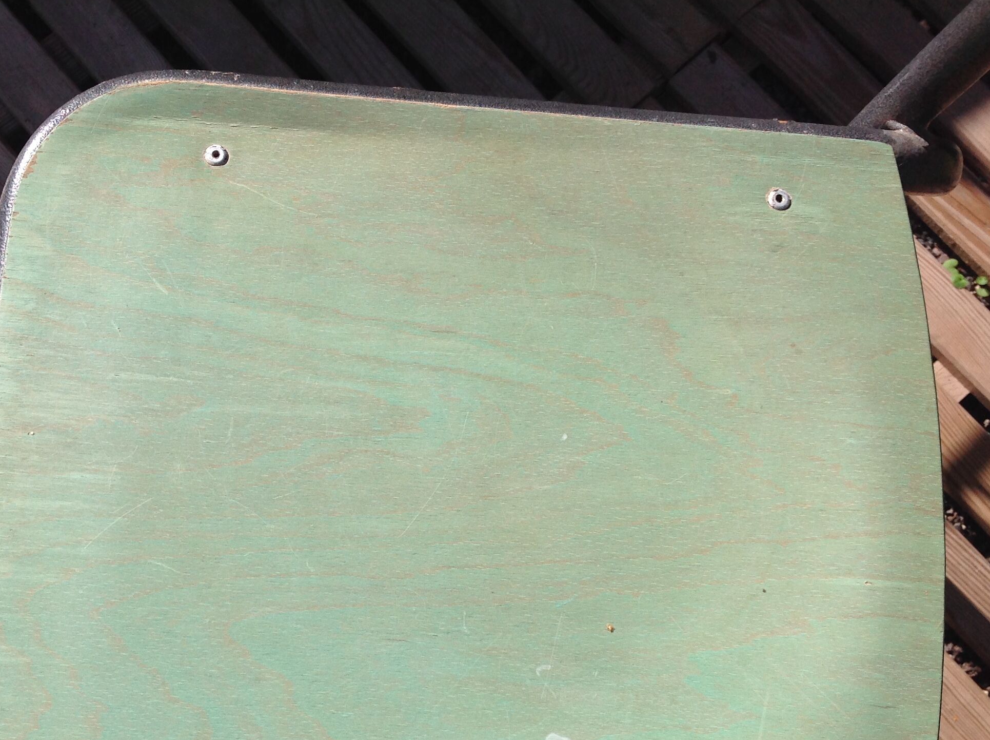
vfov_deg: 30.6
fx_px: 1342
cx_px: 410
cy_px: 492
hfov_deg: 40.4
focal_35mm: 47
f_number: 2.4
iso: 50
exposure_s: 1/1592
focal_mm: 4.28
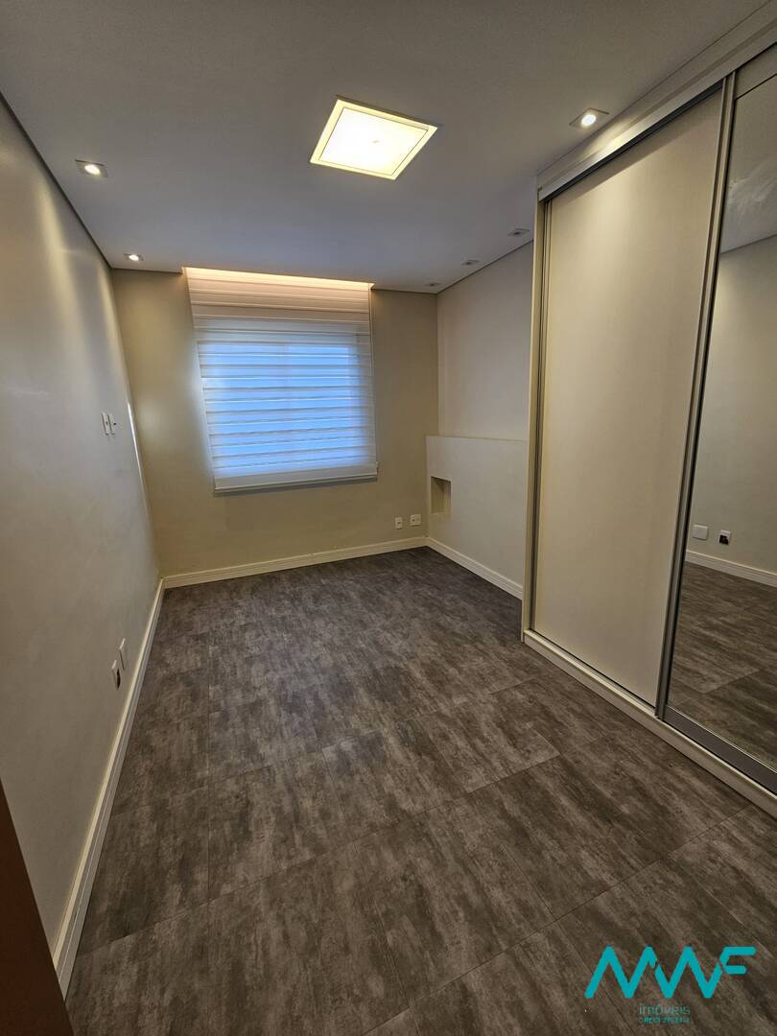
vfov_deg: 106.2
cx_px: 388
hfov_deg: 89.9
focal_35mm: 13
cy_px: 518
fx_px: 389
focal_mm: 2.2
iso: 50
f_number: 2.2
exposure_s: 1/60
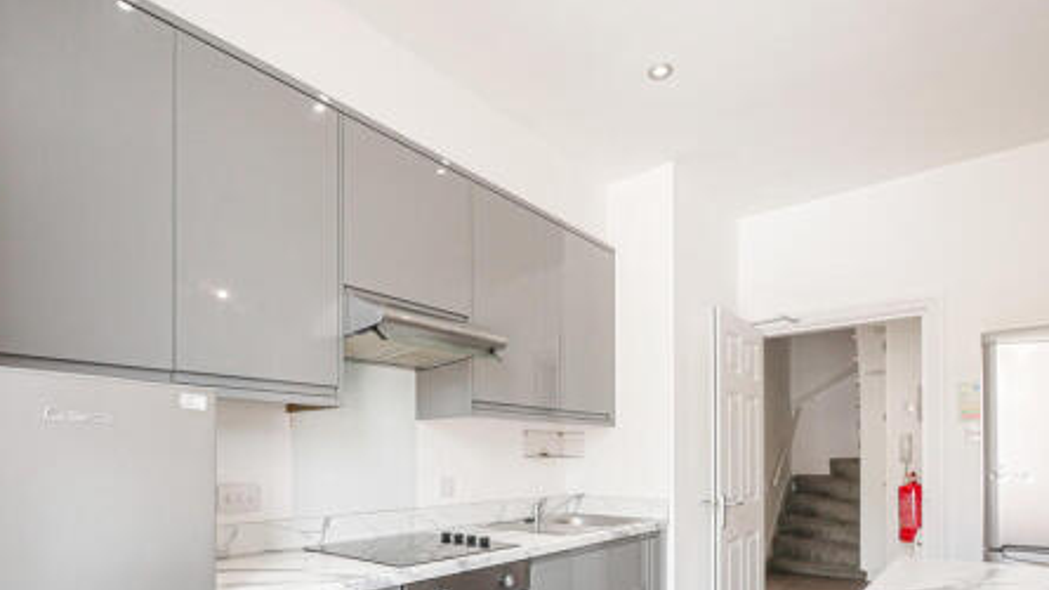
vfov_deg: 52.2
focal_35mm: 20
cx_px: 461
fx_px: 556
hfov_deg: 86.2
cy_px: 473
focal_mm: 7
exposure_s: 1/60
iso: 640
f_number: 4
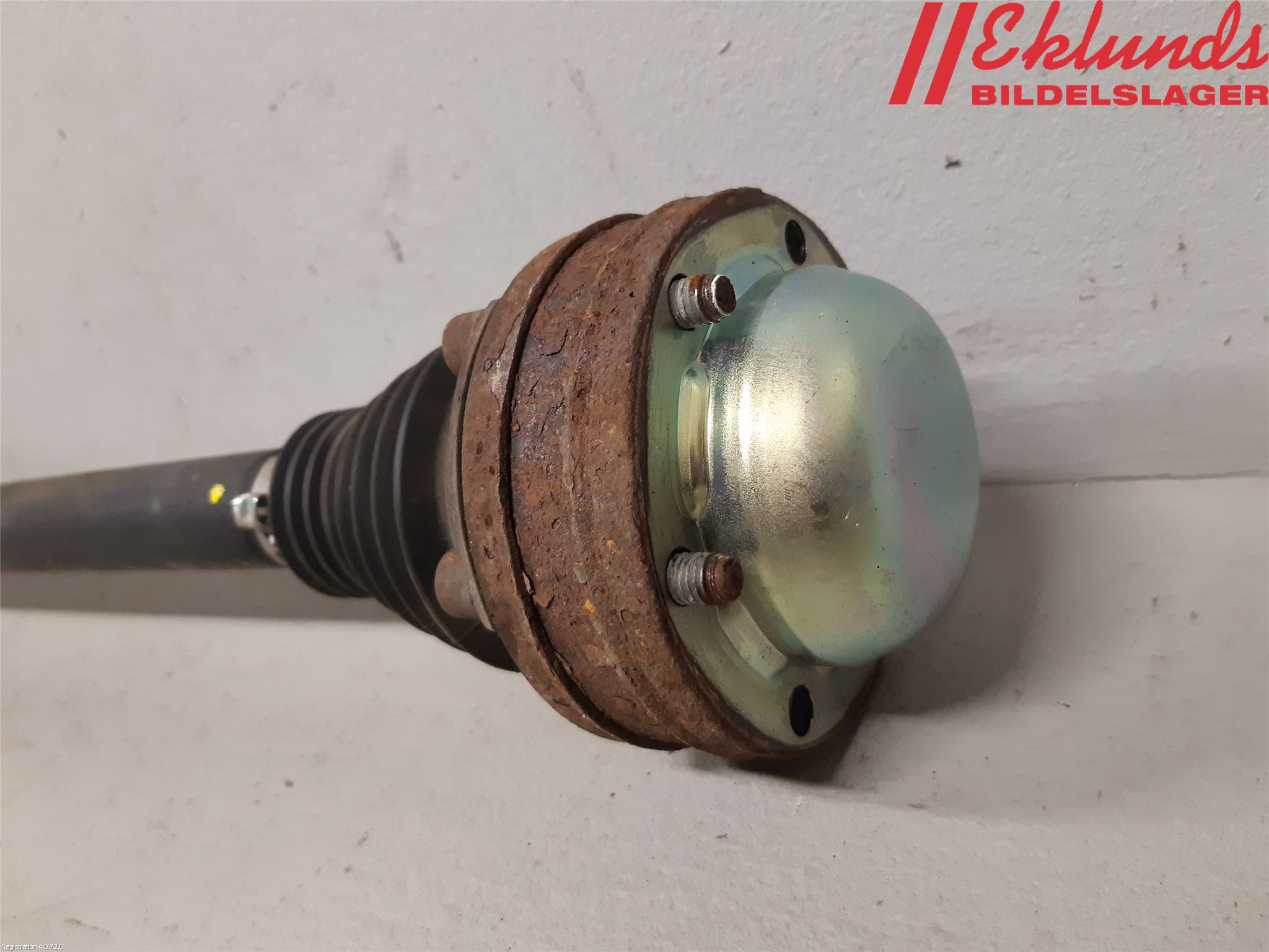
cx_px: 634
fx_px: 953
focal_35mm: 26
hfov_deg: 67.3
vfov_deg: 53.1
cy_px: 476
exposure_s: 1/50
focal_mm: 3.93
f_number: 1.7
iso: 250
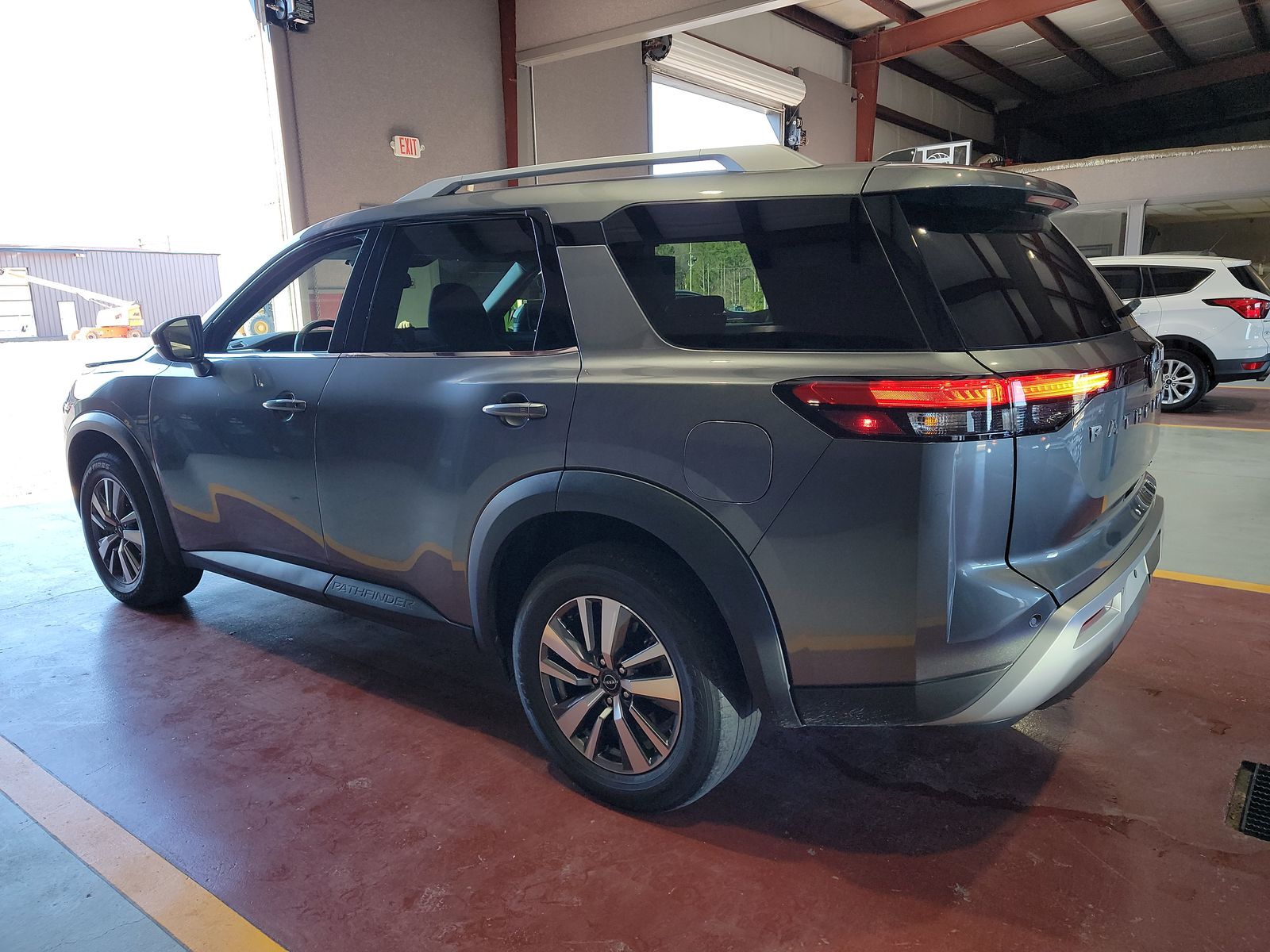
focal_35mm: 24
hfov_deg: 71.6
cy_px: 476
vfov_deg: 56.8
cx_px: 635
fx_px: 881
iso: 126
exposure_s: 1/59
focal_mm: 6.7
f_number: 1.8
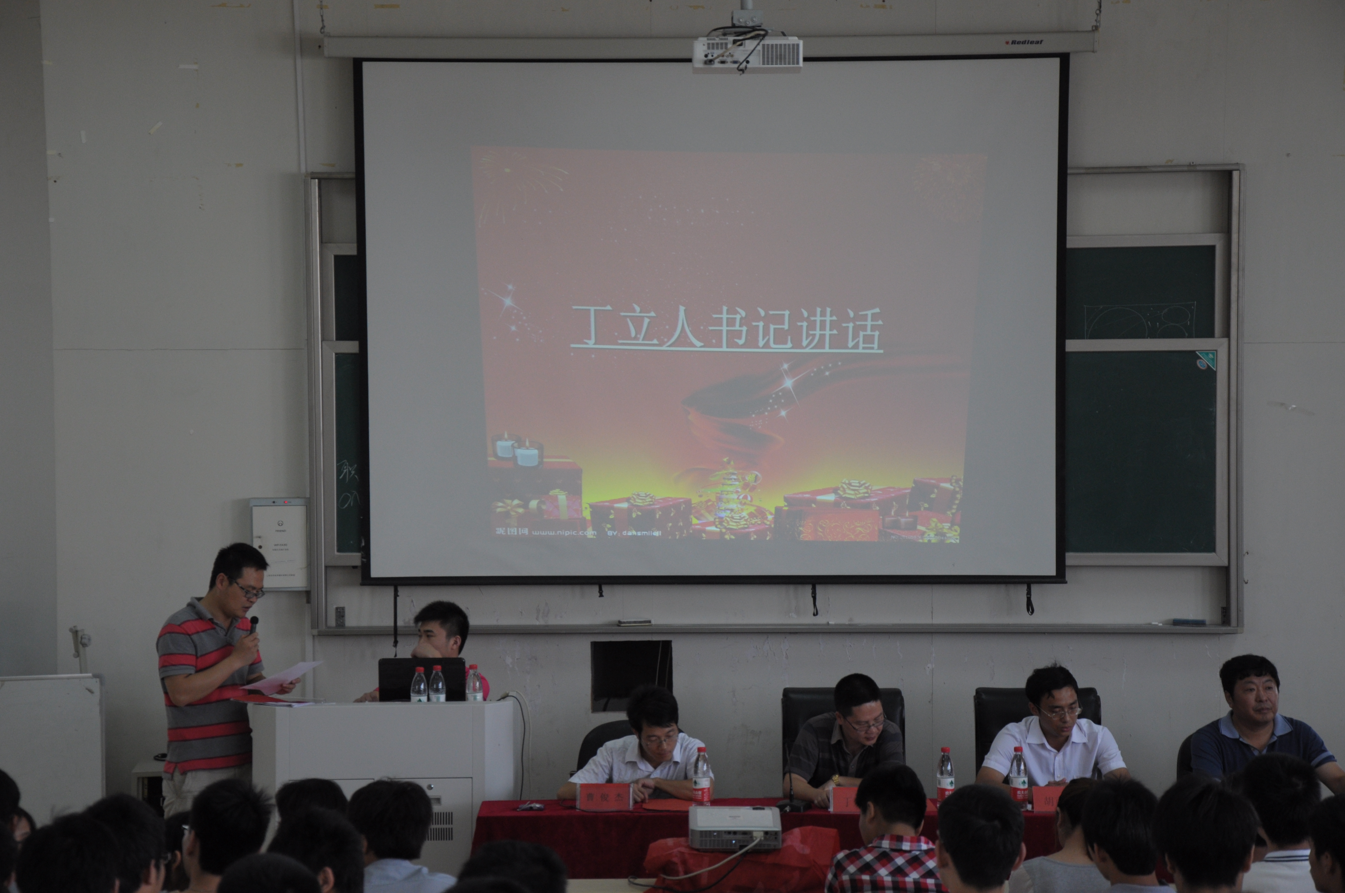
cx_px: 672
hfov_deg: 23.4
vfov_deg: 15.7
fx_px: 3246
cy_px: 446
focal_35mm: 87
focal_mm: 58
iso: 500
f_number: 5.6
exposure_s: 1/80
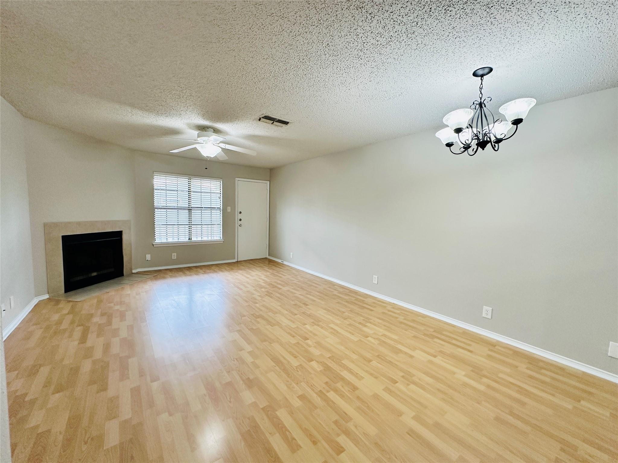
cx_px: 309
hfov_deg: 102.1
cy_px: 232
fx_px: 250
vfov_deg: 85.7
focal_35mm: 14
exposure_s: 1/120
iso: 200
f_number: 2.2
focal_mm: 2.22
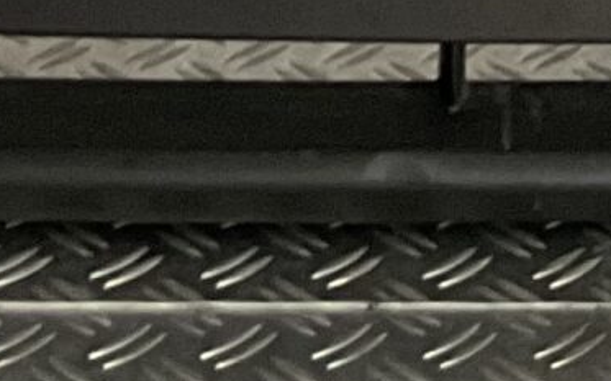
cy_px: -958
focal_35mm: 211
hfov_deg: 9.9
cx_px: 478
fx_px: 3513
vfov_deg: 5.6
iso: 160
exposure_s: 1/60
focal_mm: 3
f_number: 1.8
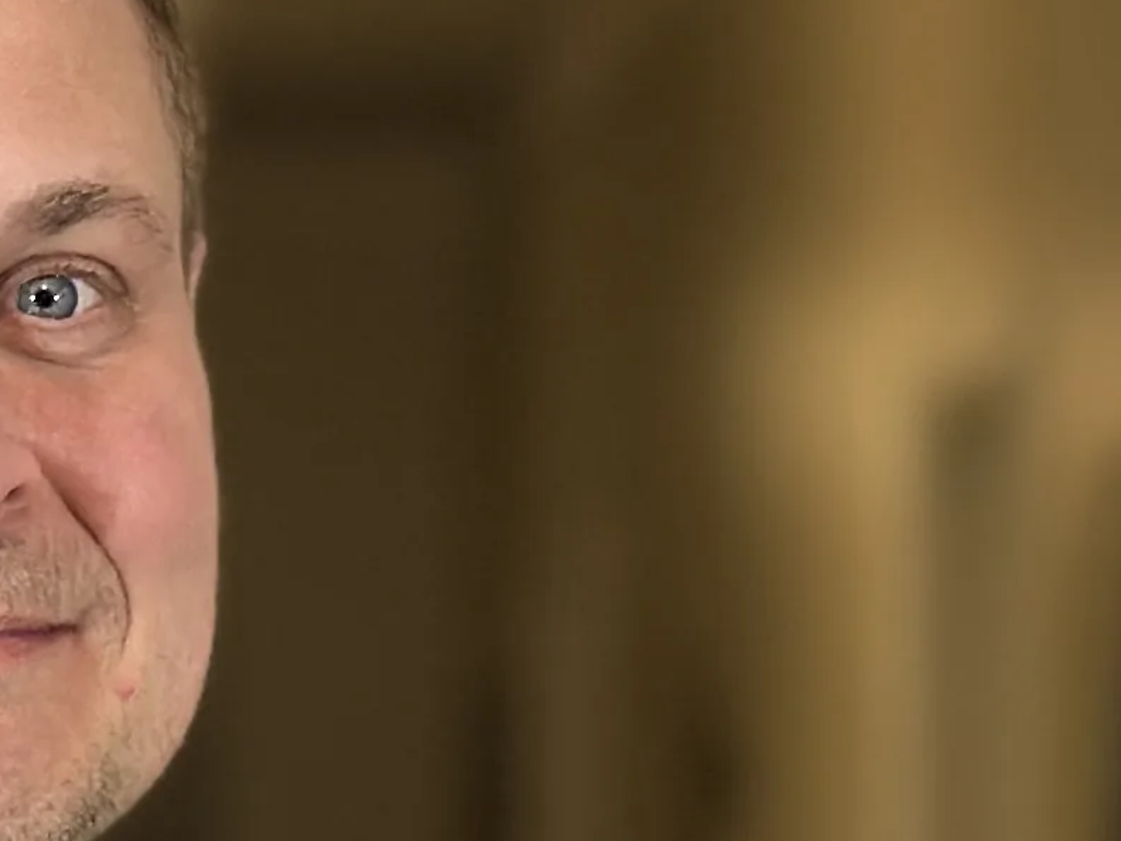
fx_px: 7903
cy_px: 1720
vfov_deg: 5.9
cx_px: -164
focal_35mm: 244
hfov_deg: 8.0
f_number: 1.78
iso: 250
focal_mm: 6.86
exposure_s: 1/50
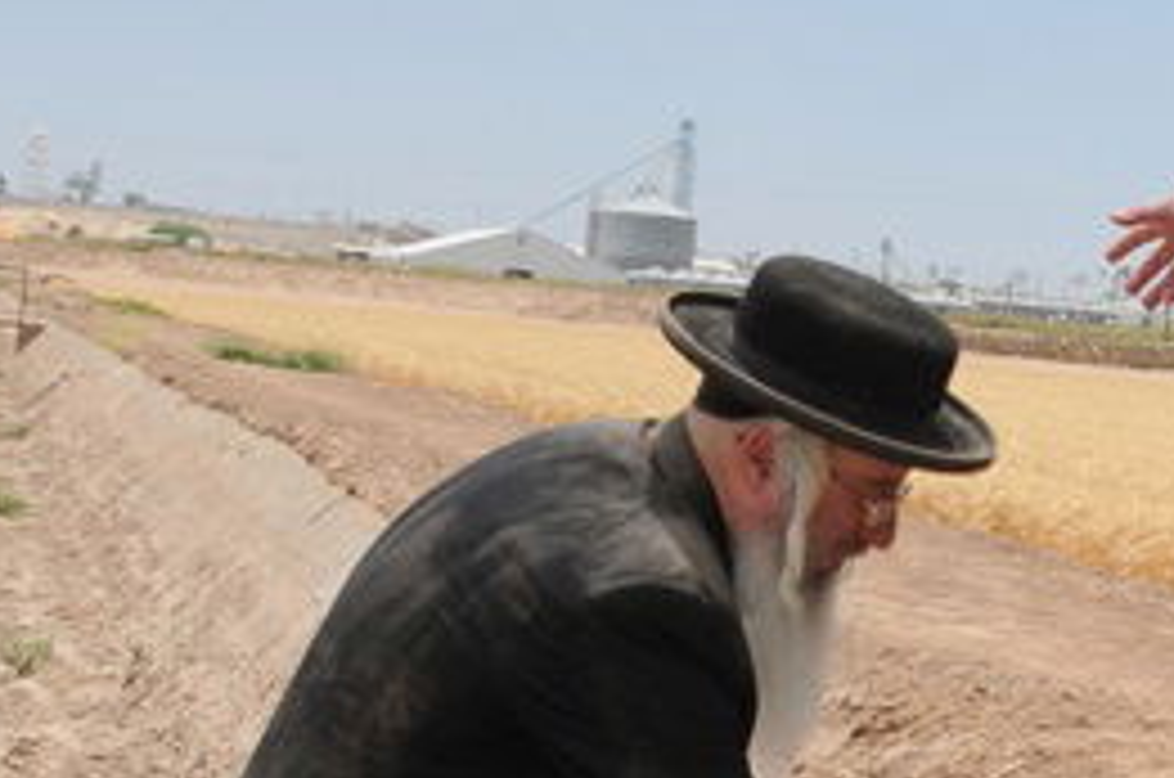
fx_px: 5371
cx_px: 1777
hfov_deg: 11.9
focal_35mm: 165
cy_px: 261
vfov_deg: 8.3
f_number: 7.1
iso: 250
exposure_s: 1/200
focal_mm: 28
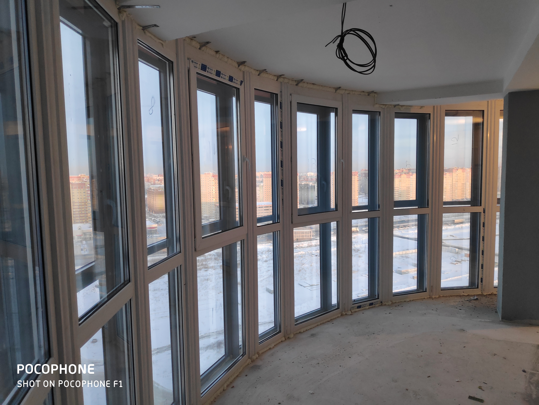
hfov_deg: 81.7
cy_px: 202
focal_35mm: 20
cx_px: 270
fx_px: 311
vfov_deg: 66.0
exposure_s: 1/100
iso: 487
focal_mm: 3.94
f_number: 1.9
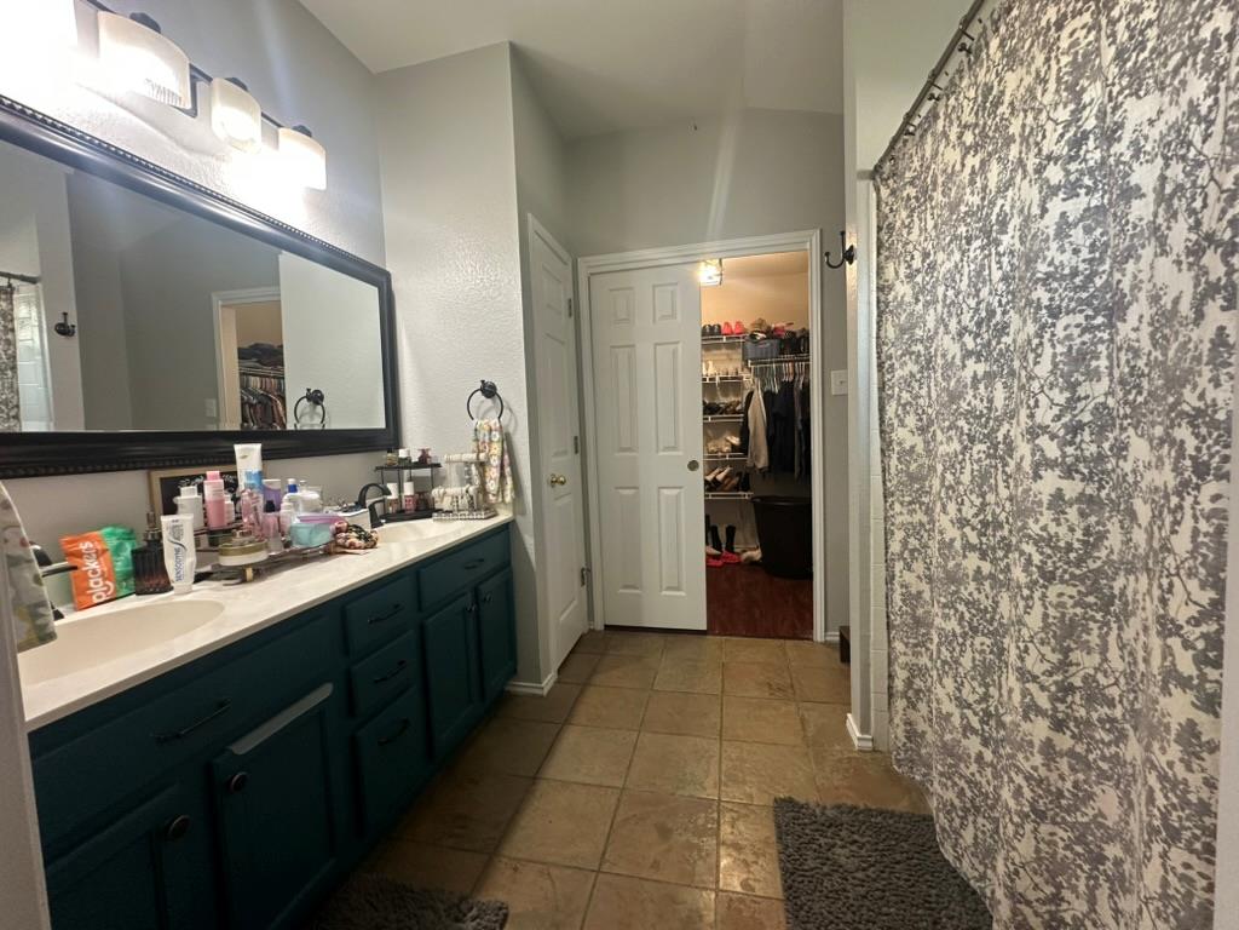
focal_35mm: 14
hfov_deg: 102.1
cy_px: 465
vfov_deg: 85.7
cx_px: 620
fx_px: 501
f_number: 2.2
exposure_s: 1/60
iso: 160
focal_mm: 2.22
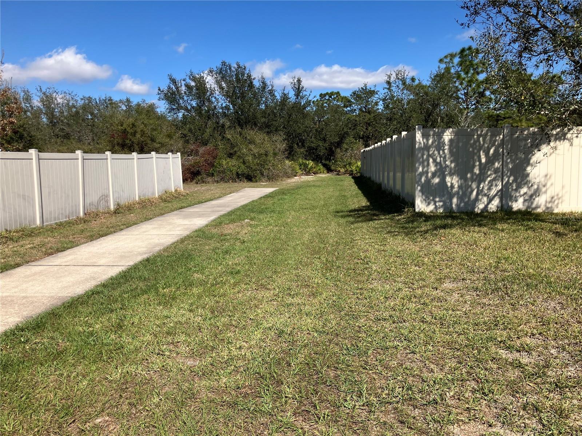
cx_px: 291
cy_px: 218
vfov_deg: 49.7
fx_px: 471
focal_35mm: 28
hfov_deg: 63.4
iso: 32
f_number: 1.8
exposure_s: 1/2208
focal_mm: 3.99
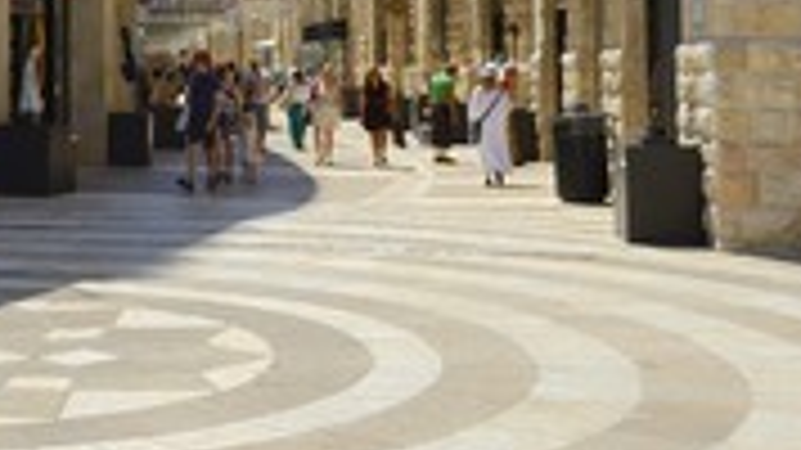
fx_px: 1677
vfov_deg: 14.9
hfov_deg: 26.0
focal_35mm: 79
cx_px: 90
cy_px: -50
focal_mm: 32
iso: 200
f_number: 13
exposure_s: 1/200
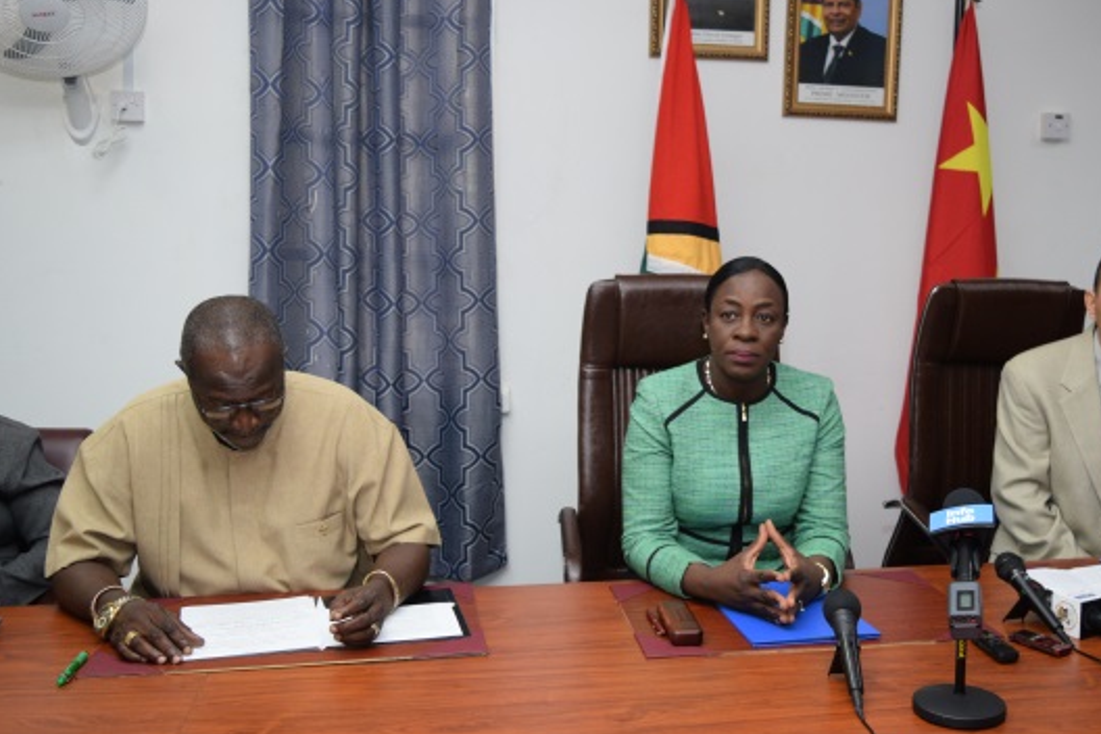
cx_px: 646
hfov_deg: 48.2
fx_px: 1223
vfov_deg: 33.4
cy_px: 339
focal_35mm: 40
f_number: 3.8
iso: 800
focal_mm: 22
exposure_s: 1/100
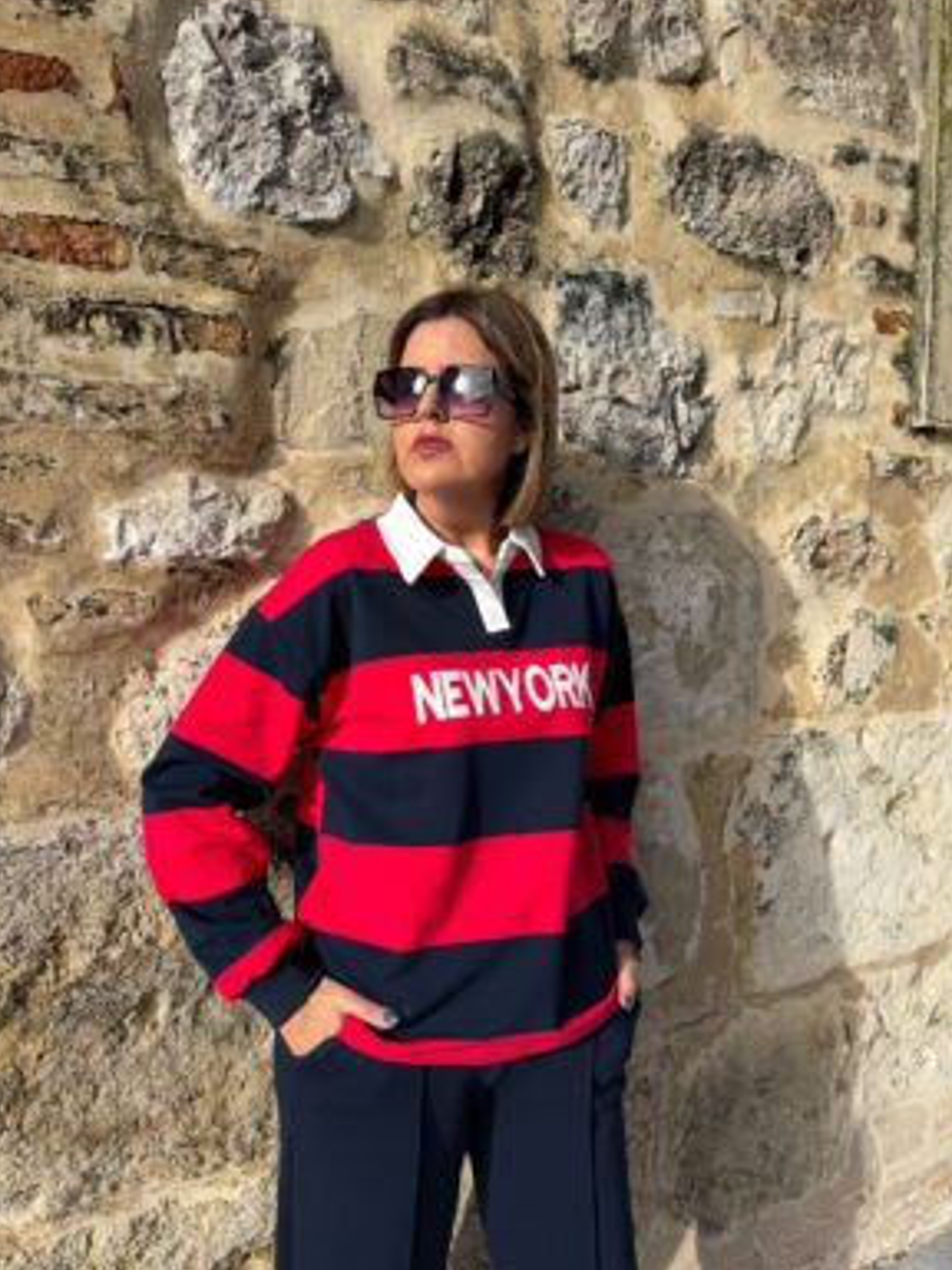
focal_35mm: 25
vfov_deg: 69.4
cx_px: 483
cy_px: 622
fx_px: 917
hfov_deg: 54.9
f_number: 1.78
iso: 80
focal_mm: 6.76
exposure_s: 1/2611
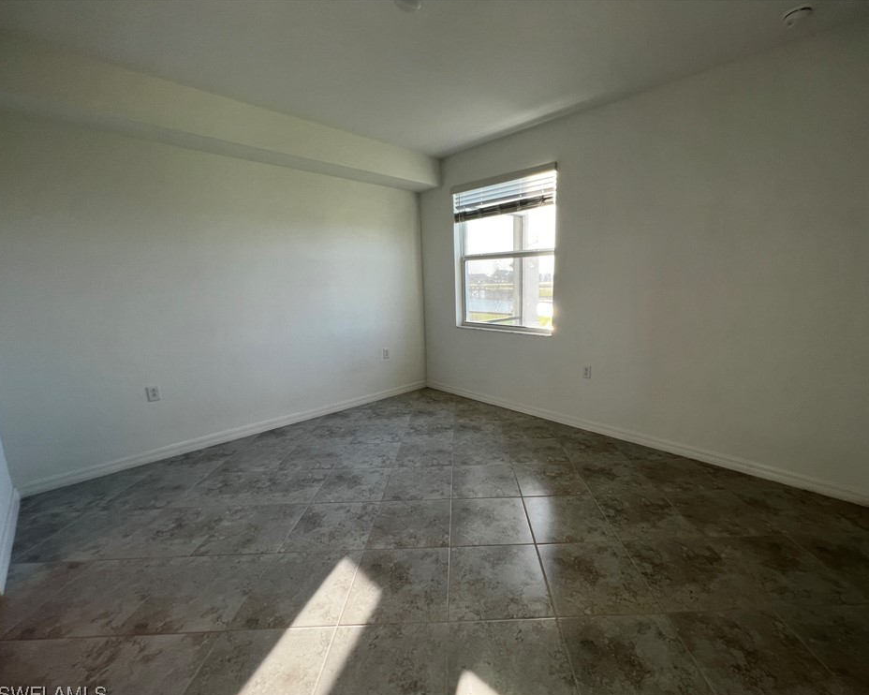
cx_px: 472
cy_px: 356
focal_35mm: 14
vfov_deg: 87.9
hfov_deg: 100.5
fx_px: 360
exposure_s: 1/120
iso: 50
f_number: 1.8
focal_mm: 1.57
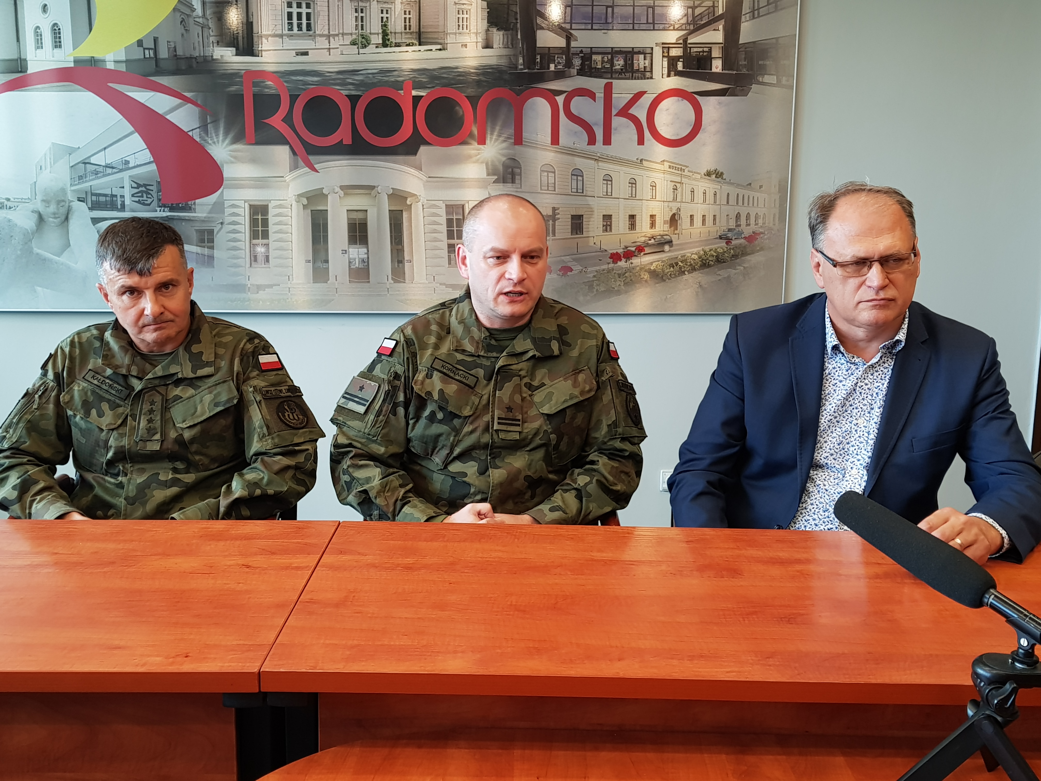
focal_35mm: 26
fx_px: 782
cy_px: 390
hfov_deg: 67.3
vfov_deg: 53.1
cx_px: 520
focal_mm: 4.2
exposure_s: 1/50
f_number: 1.7
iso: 64
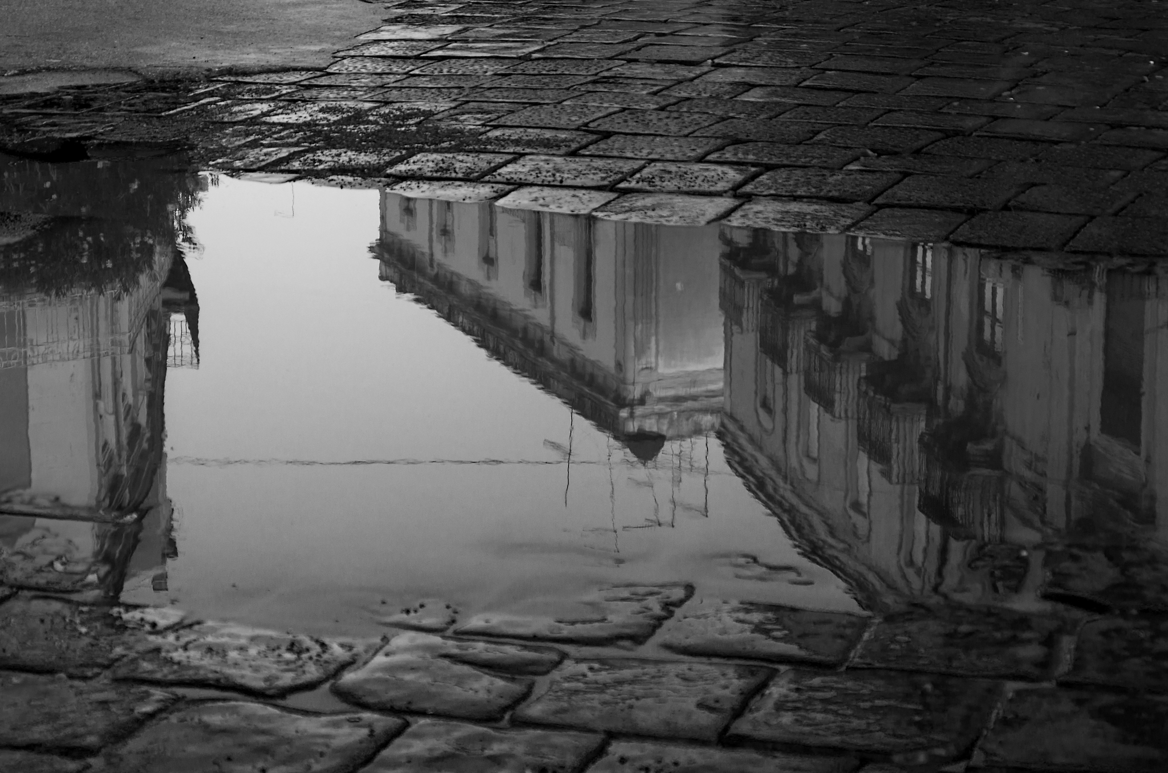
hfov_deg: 25.7
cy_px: 386
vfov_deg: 17.2
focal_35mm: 79
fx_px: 2558
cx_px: 584
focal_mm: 53
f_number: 5.6
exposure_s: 1/100
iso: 200
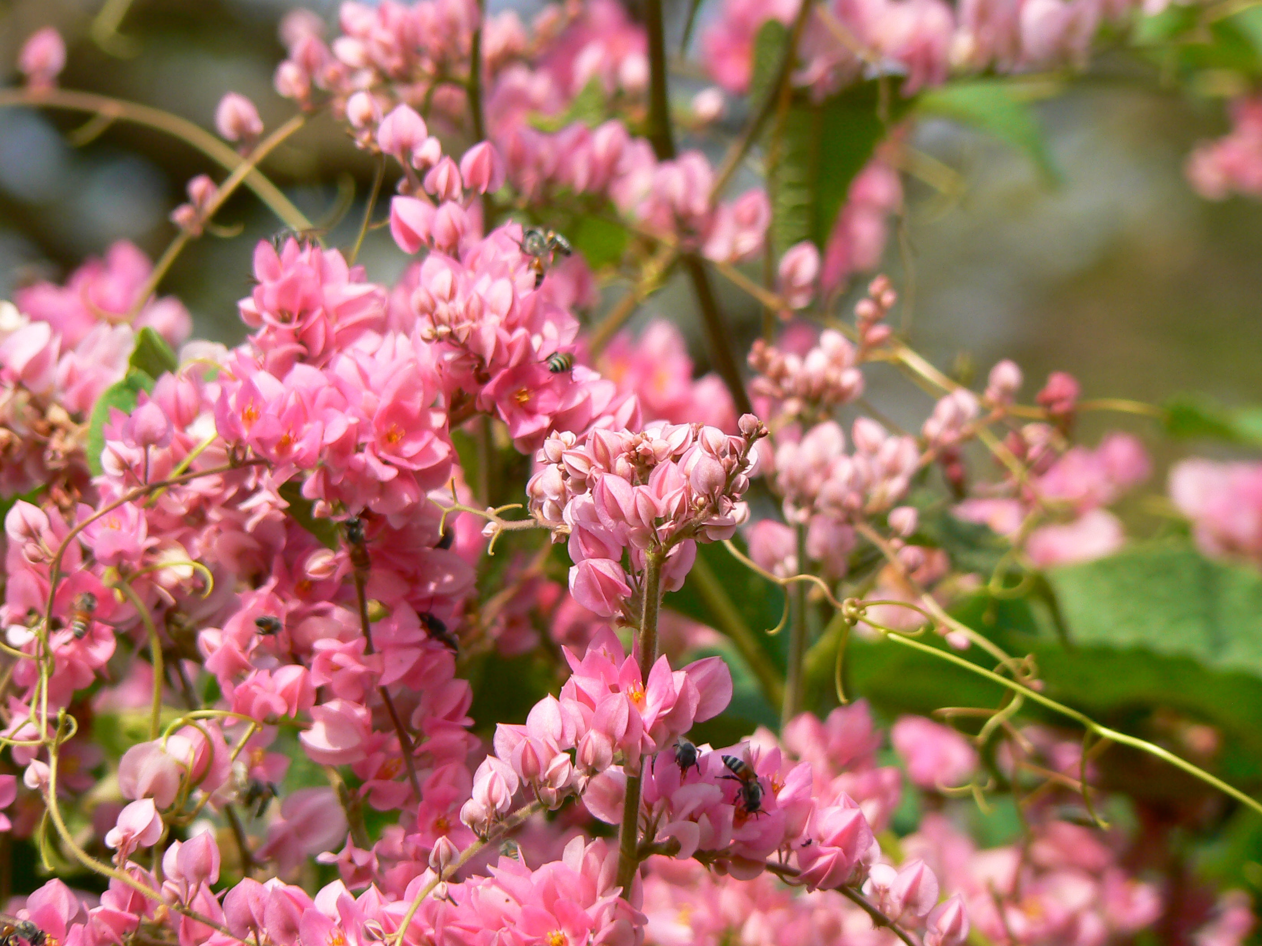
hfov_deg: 4.6
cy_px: 473
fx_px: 15749
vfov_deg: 3.4
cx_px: 631
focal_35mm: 432
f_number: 5.6
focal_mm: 72
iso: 80
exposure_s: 1/250
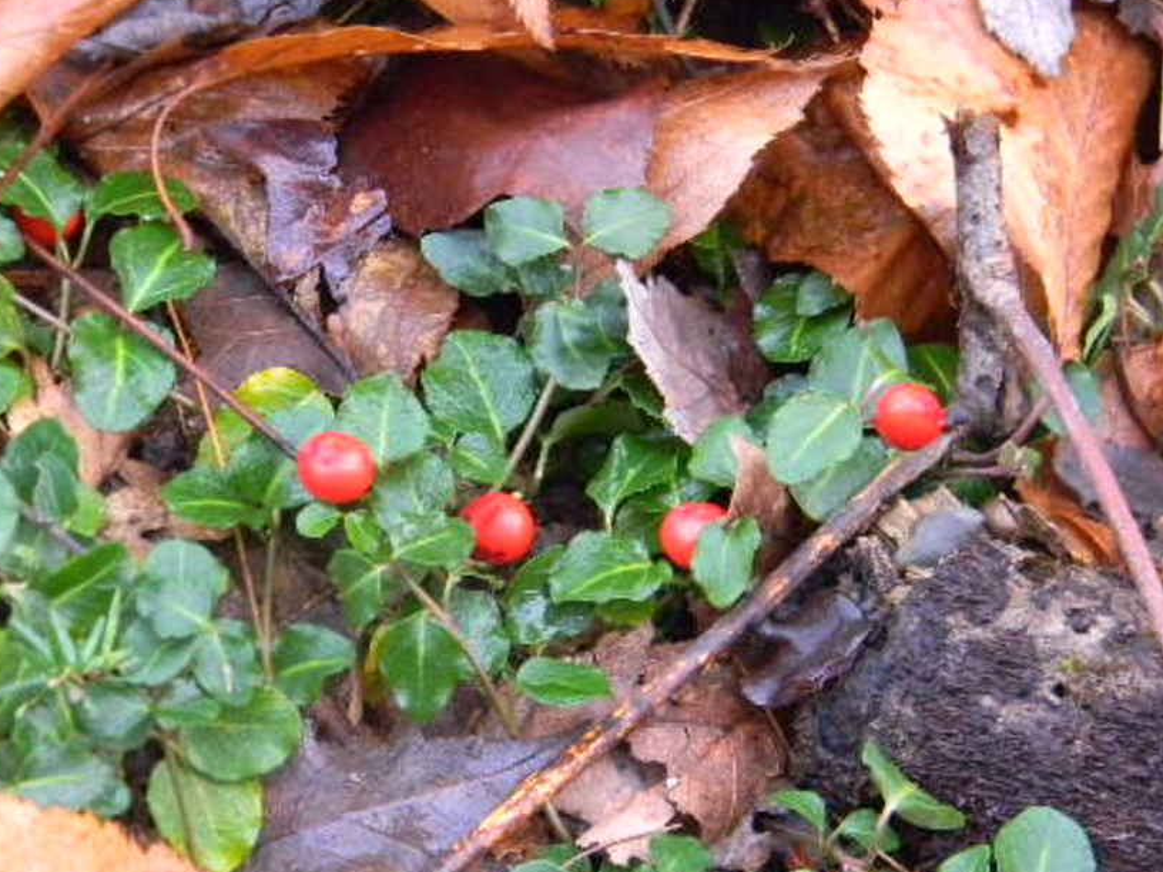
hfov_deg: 17.0
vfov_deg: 12.8
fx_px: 3897
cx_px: 563
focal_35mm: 116
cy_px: 591
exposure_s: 1/13.7
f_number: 4.5
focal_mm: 15.1
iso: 400
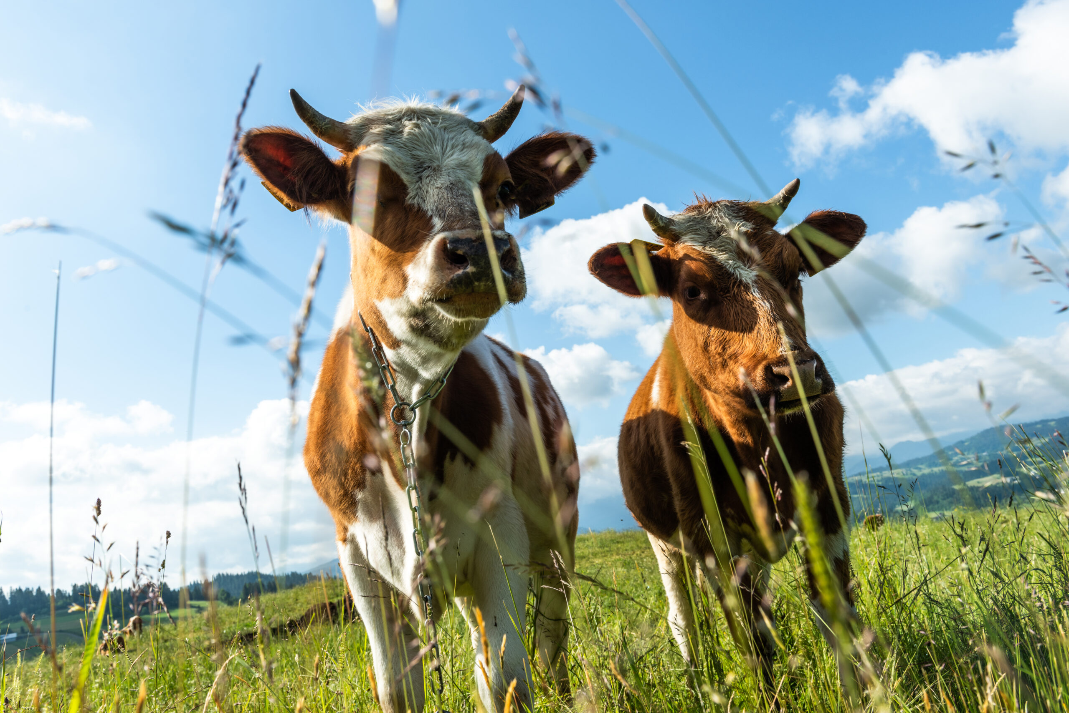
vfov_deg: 41.2
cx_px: 534
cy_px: 356
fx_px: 951
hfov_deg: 58.7
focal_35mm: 32
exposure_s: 1/200
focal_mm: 32
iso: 100
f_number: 11
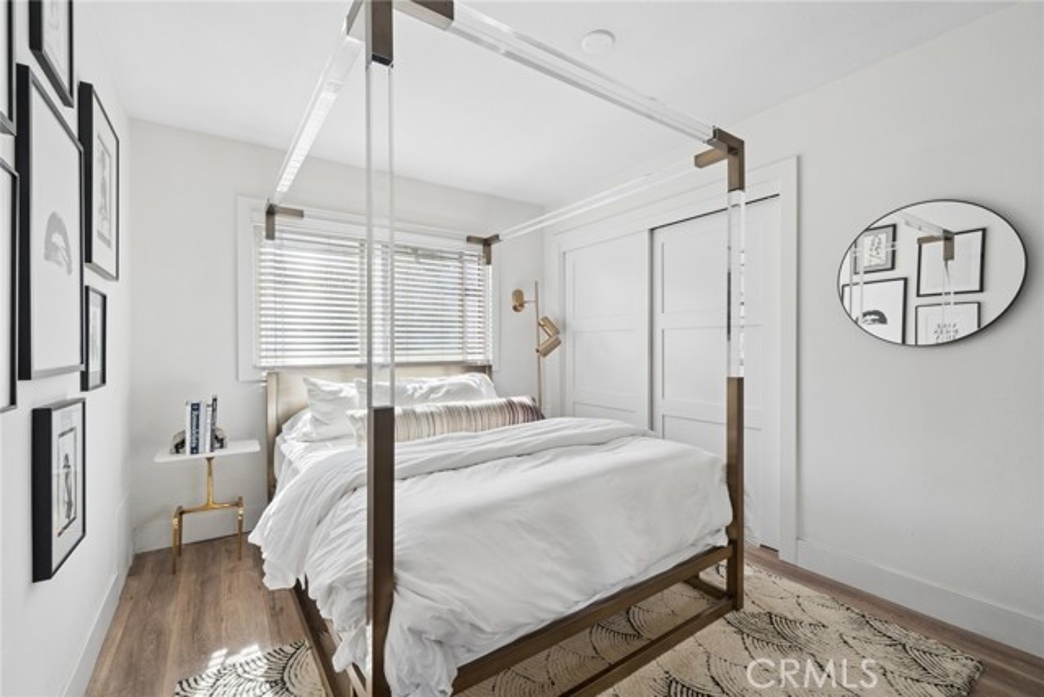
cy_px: 348
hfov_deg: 100.4
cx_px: 522
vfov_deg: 77.4
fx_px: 435
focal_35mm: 15
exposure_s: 1/125
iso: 400
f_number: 8
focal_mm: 15
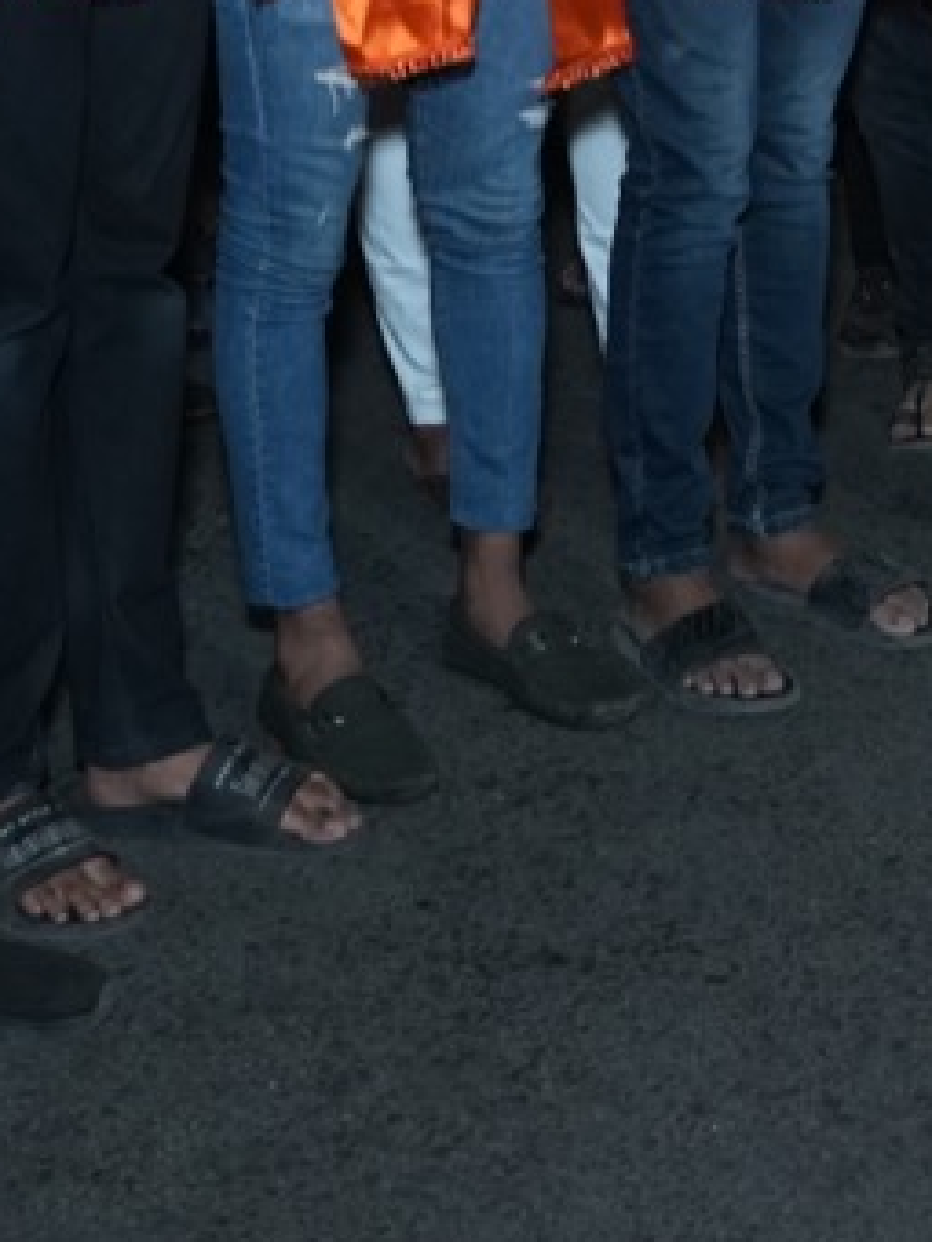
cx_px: 1254
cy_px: -71
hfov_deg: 14.8
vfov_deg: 19.9
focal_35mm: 95
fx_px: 3410
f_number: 4
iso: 2000
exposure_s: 1/200
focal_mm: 24
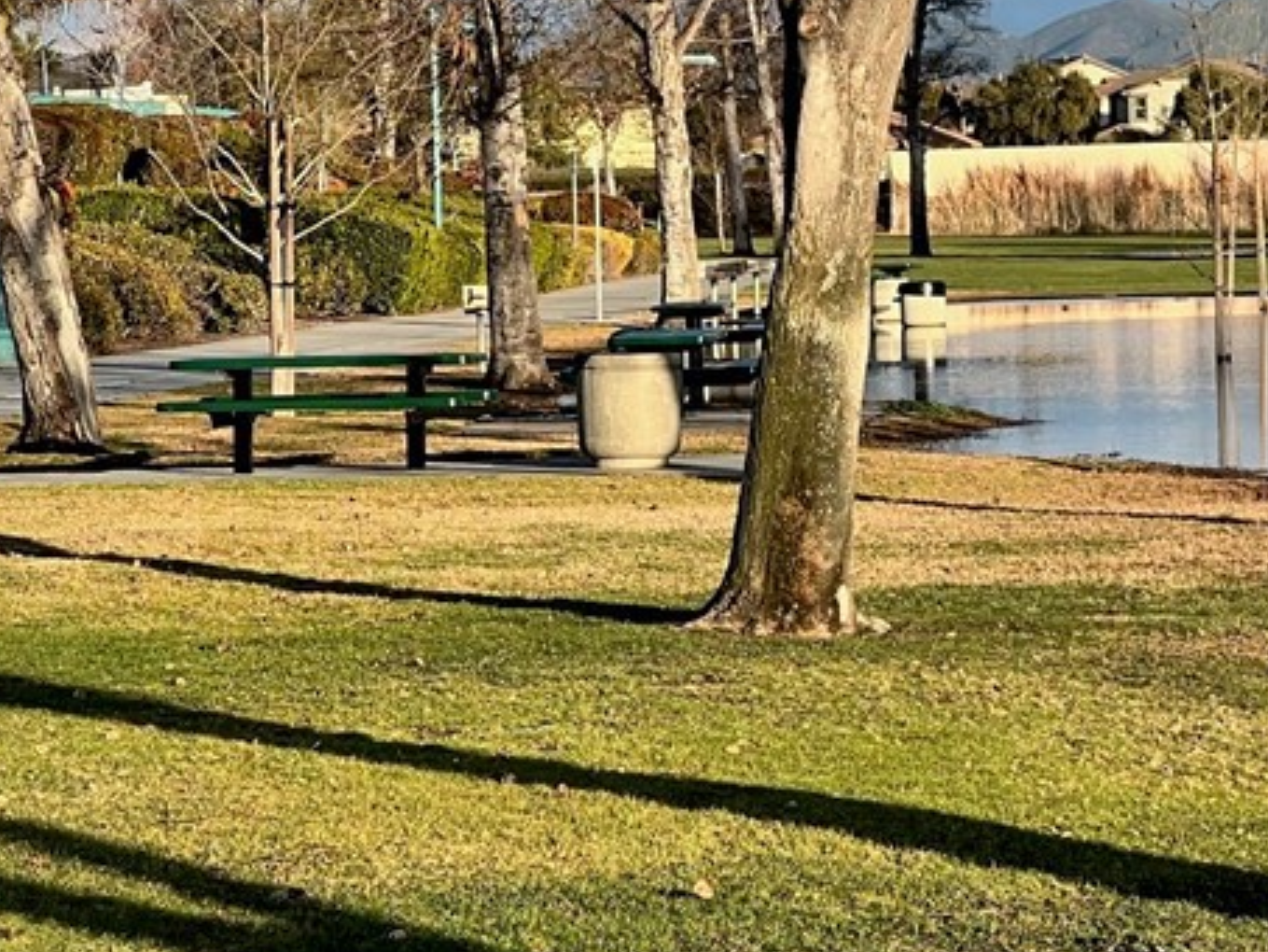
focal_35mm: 174
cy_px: 361
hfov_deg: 11.3
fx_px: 6375
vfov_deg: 8.5
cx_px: 991
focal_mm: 9
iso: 32
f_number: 2.8
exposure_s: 1/515
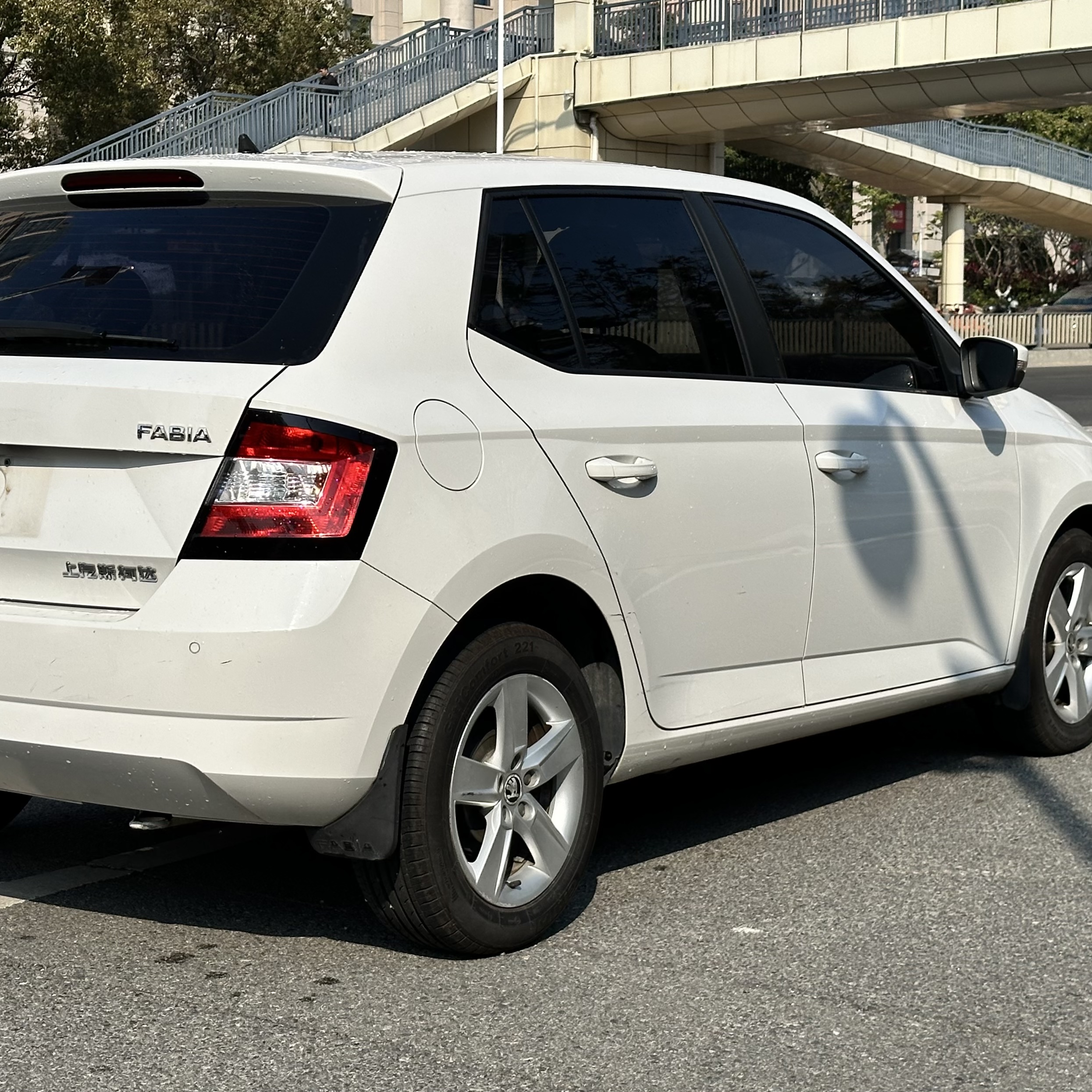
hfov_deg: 30.0
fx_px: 2034
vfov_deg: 30.0
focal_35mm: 57
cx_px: 432
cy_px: 543
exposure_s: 1/7634
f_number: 1.78
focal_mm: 6.86
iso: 64
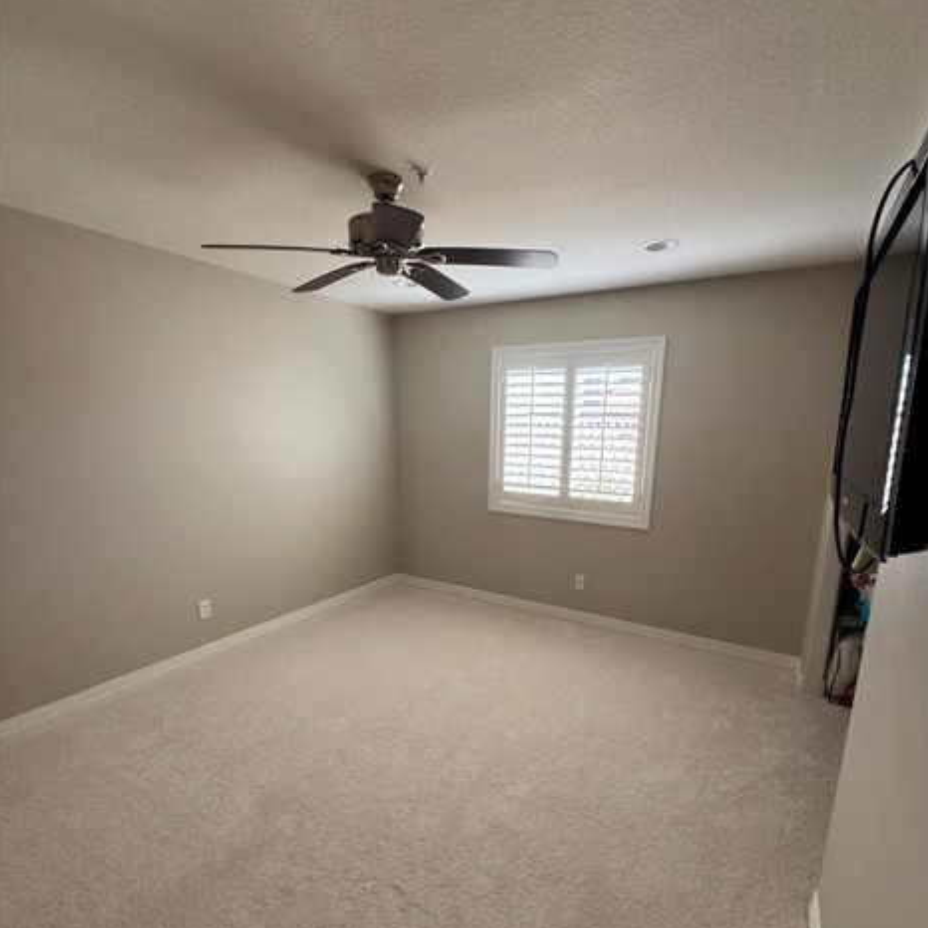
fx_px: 516
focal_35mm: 17
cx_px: 472
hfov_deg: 84.0
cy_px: 526
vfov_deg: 83.5
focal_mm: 2.22
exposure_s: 1/99
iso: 50
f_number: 2.2
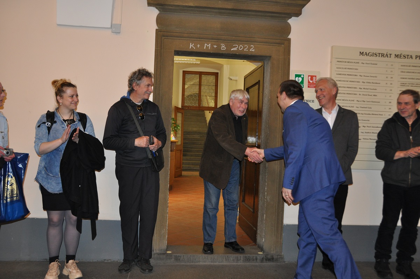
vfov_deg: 39.9
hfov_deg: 57.3
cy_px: 140
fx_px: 385
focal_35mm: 33
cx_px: 210
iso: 800
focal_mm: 22
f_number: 3.8
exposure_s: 1/60
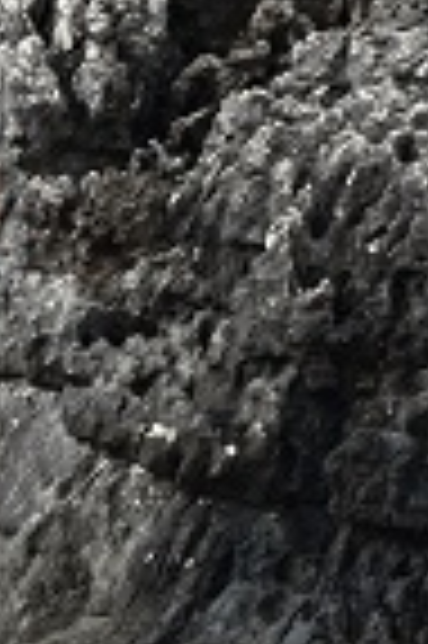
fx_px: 35590
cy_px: 180
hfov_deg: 0.7
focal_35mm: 1991
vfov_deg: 1.0
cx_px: 90
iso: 500
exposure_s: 1/500
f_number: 5.6
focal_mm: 300
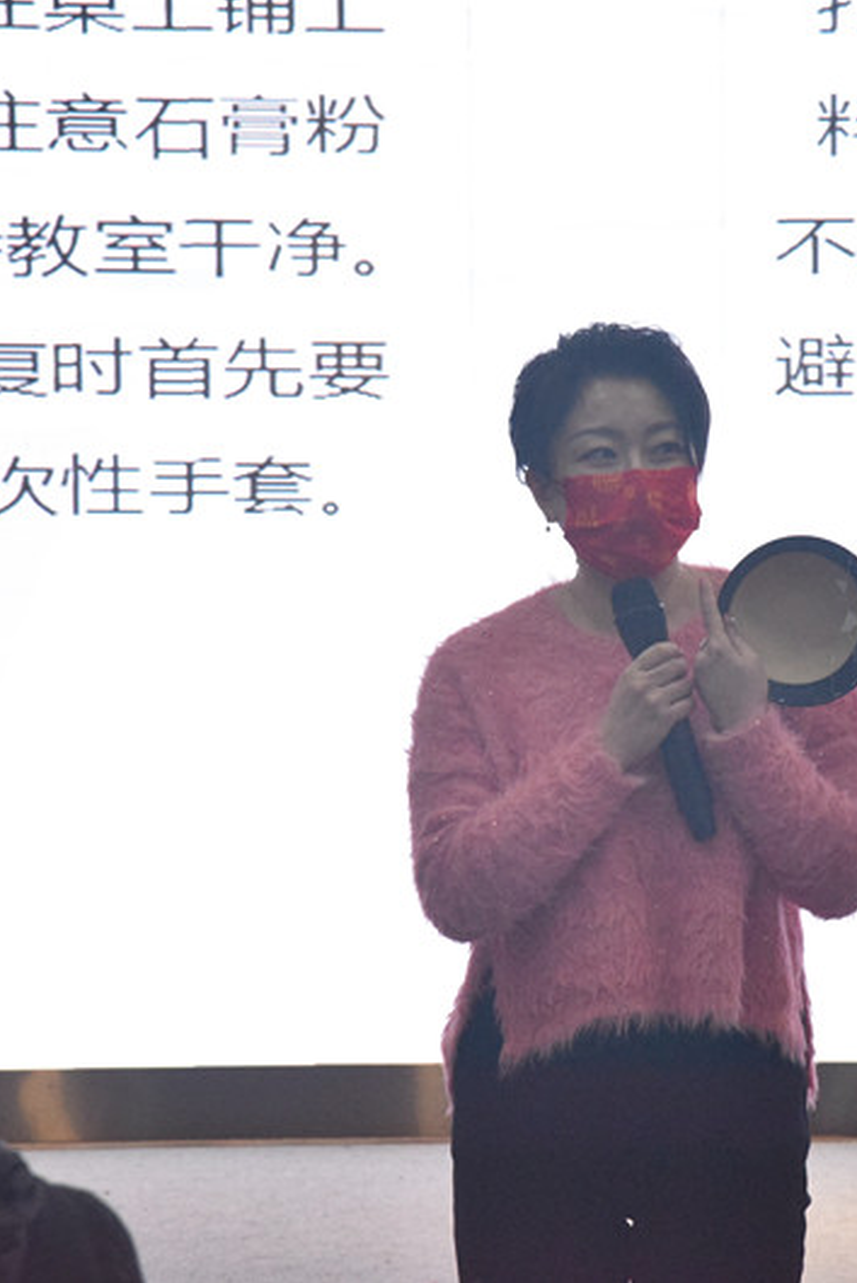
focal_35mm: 181
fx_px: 6454
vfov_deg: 11.4
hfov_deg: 7.6
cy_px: 643
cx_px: 709
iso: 9000
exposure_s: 1/200
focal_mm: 120
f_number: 10
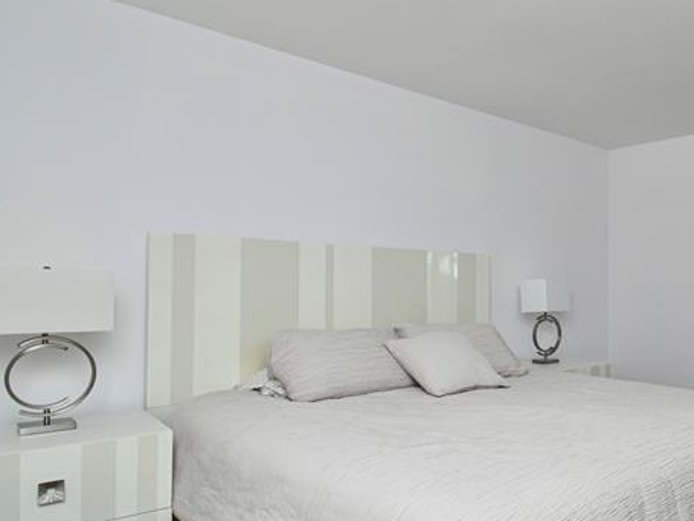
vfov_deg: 50.0
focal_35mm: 28
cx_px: 520
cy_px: 276
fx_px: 559
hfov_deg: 60.2
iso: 640
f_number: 8
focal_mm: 11
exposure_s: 1/200
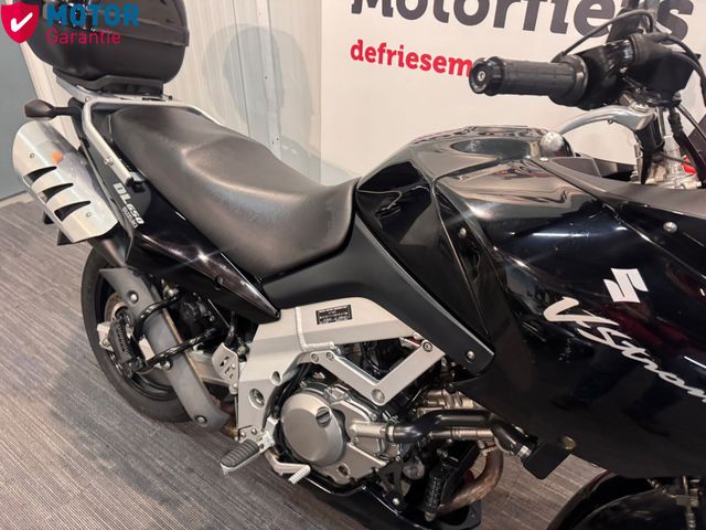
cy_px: 265
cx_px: 353
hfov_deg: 71.6
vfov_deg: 56.8
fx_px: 489
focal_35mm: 24
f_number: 1.78
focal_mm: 6.76
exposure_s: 1/50
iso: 800
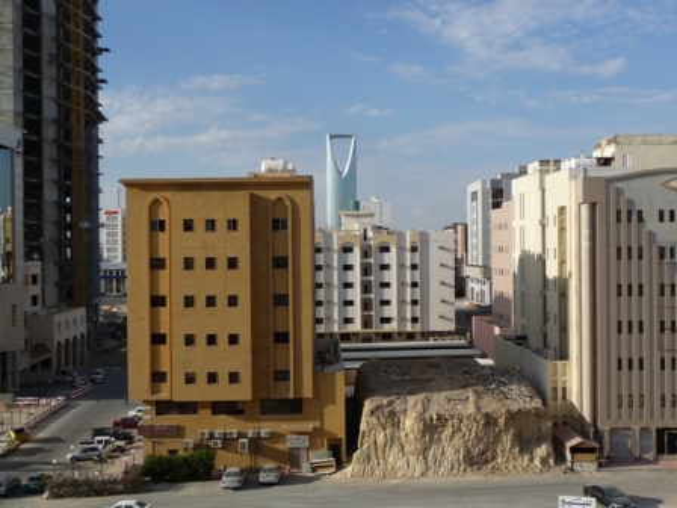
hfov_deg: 39.7
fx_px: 939
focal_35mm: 48
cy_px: 254
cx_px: 338
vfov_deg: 30.3
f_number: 4.2
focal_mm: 8
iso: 100
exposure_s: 1/800
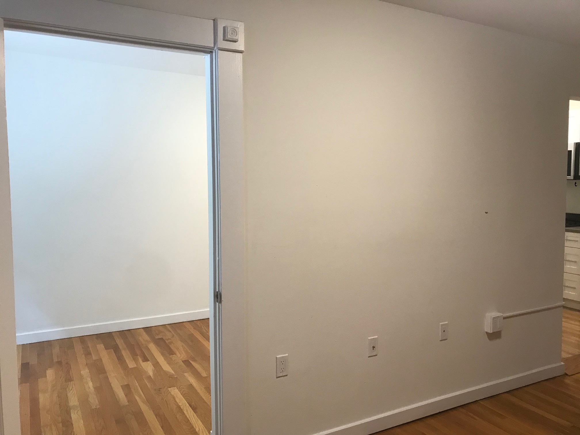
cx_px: 290
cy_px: 218
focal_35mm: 28
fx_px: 469
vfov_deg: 49.7
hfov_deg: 63.4
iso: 40
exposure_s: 1/30
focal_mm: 3.99
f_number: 1.8
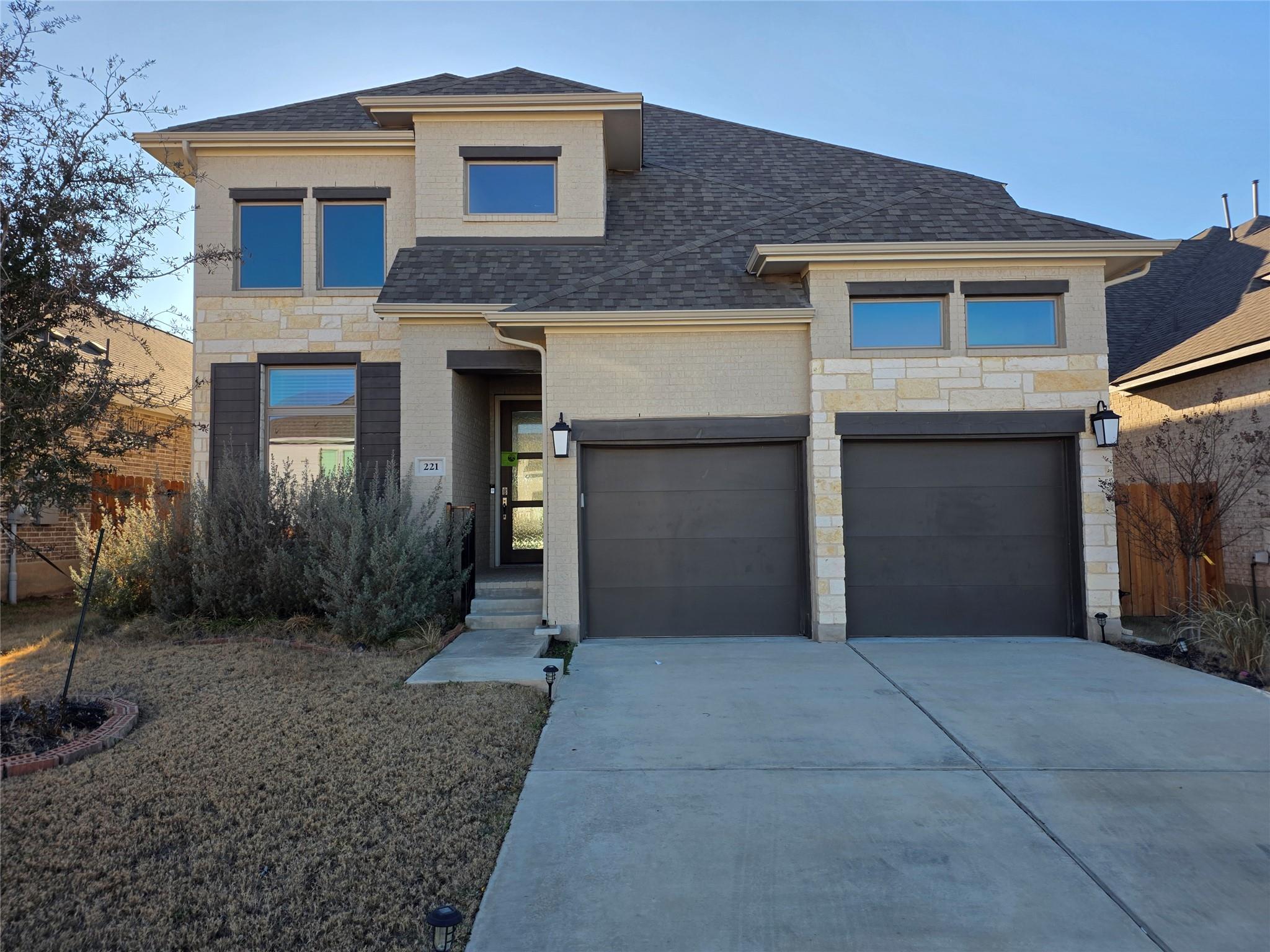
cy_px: 476
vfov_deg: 58.9
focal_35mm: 23
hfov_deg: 73.9
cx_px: 635
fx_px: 844
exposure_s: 1/2204
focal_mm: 6.25
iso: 80
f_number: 1.7
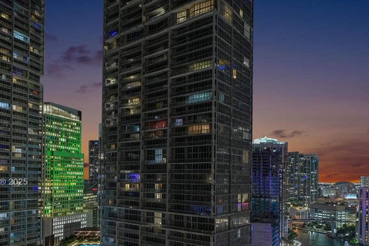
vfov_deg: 37.0
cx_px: 222
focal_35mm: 35
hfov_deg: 54.1
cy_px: 183
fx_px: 359
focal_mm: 20
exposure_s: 1/15
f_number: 4
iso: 1250
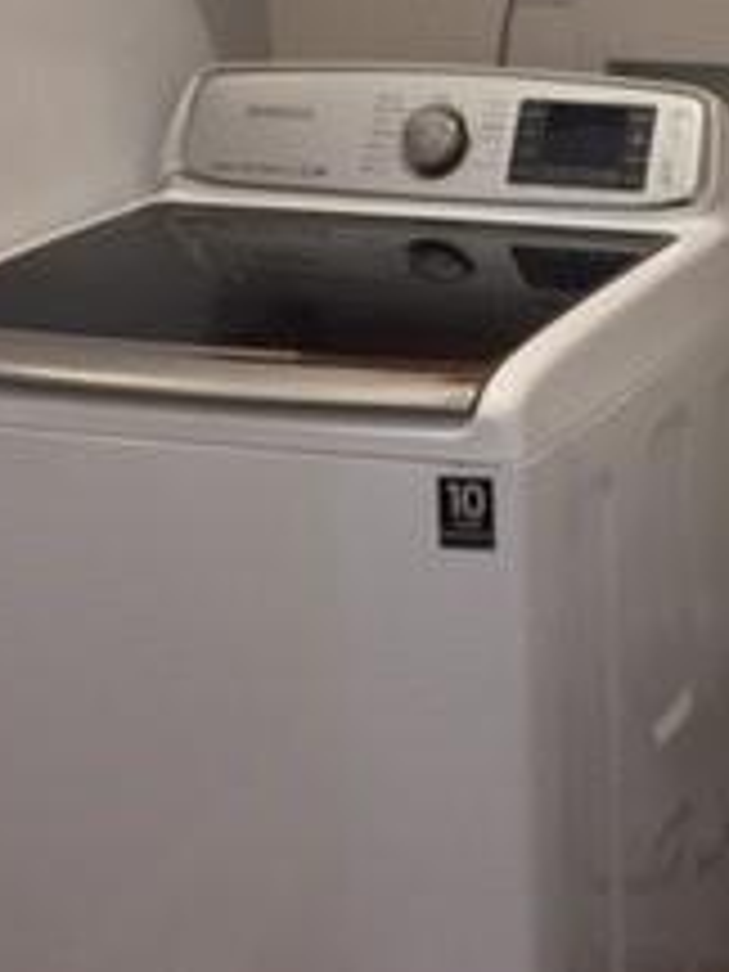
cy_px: 176
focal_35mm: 86
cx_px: 878
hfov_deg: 16.5
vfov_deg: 22.4
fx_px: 2415
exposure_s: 1/30
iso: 80
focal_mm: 4.15
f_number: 2.2
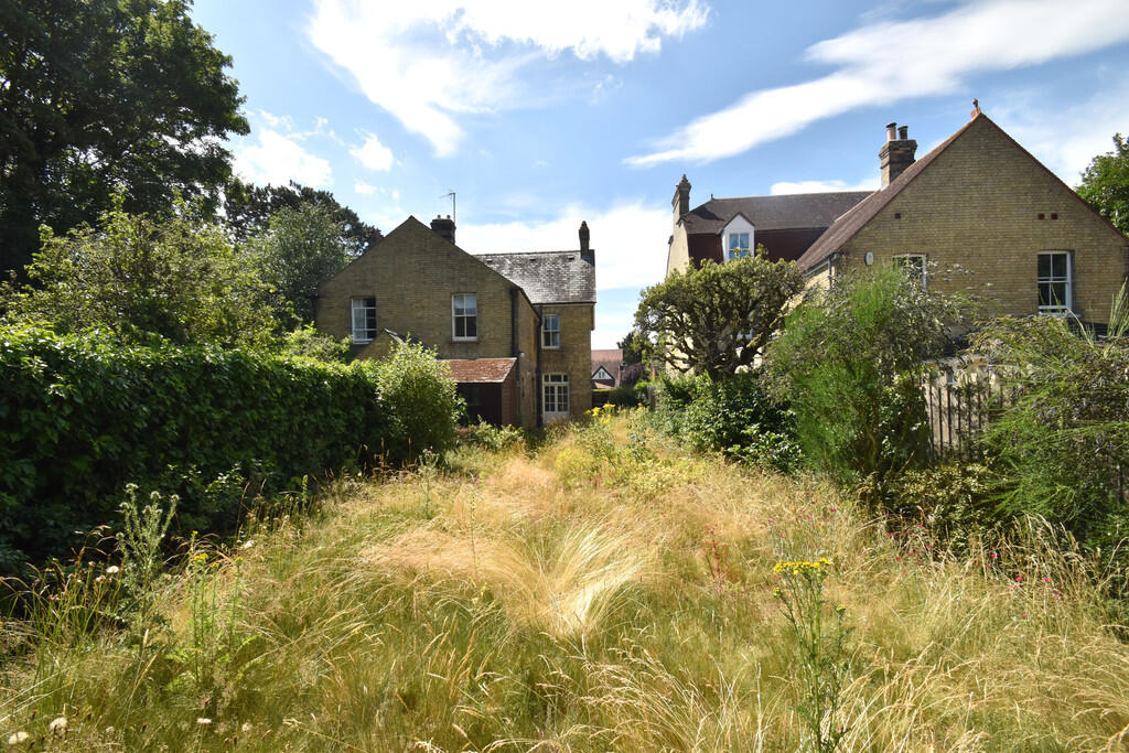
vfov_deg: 77.3
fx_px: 470
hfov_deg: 100.4
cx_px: 564
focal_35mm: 15
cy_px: 376
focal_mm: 10
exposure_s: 1/200
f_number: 10
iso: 110
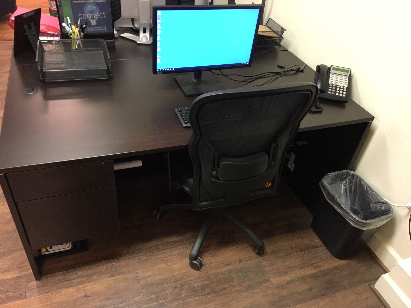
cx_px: 206
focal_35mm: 29
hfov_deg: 61.7
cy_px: 154
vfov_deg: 48.2
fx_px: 344
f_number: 2.2
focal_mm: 4.15
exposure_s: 1/15
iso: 200
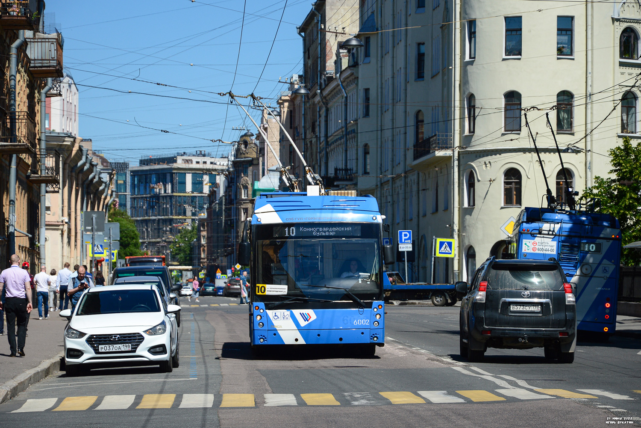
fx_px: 2617
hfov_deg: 14.0
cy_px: 214
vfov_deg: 9.3
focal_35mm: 147
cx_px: 320
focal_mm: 98
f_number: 6.3
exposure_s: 1/640
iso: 100
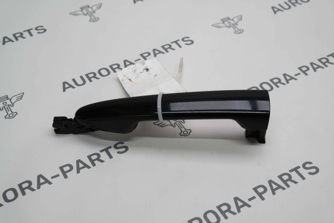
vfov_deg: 24.2
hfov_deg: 35.6
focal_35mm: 56
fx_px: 520
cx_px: 167
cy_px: 112
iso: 200
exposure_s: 1/80
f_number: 4.5
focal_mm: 37
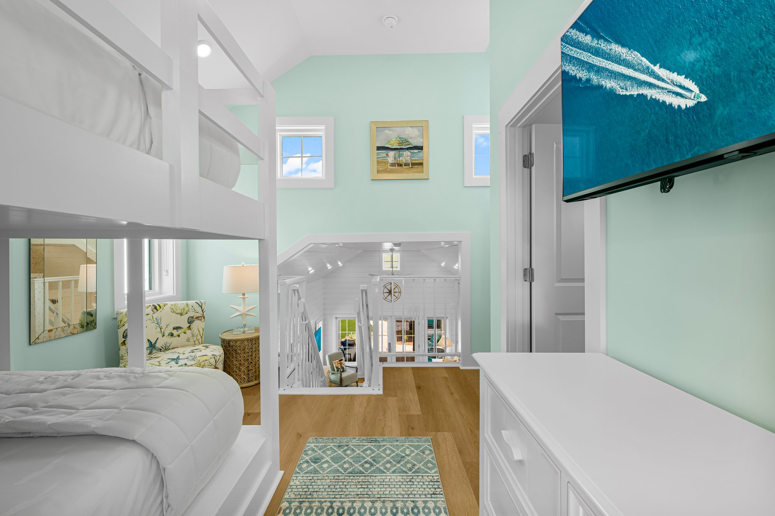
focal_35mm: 13
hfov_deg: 108.3
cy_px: 258
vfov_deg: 85.4
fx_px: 280
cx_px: 388
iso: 250
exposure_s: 1/30
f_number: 9
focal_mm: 13
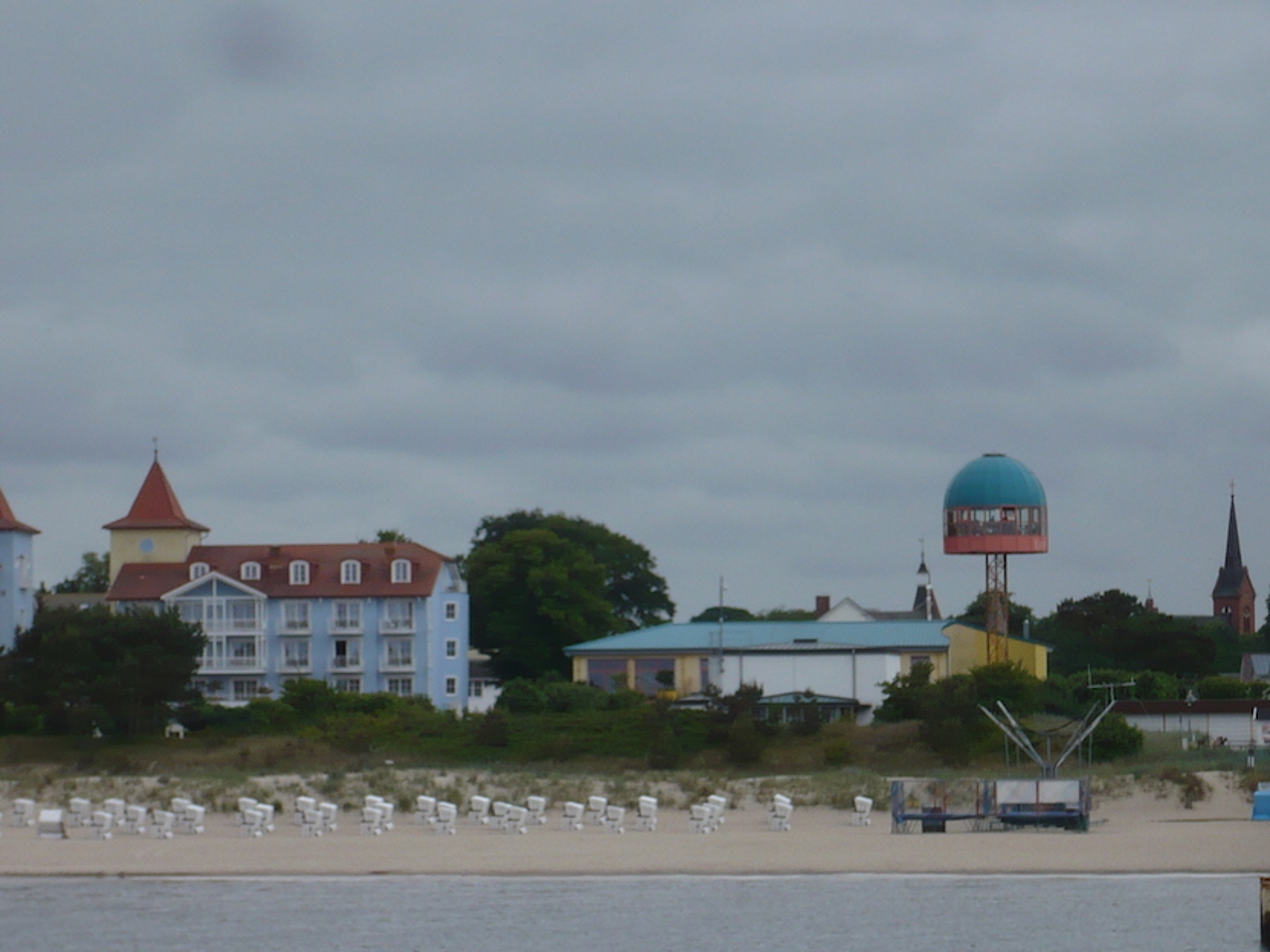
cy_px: 476
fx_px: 5283
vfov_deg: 10.3
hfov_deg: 13.7
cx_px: 635
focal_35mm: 144
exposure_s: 1/500
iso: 100
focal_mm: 17.4
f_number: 5
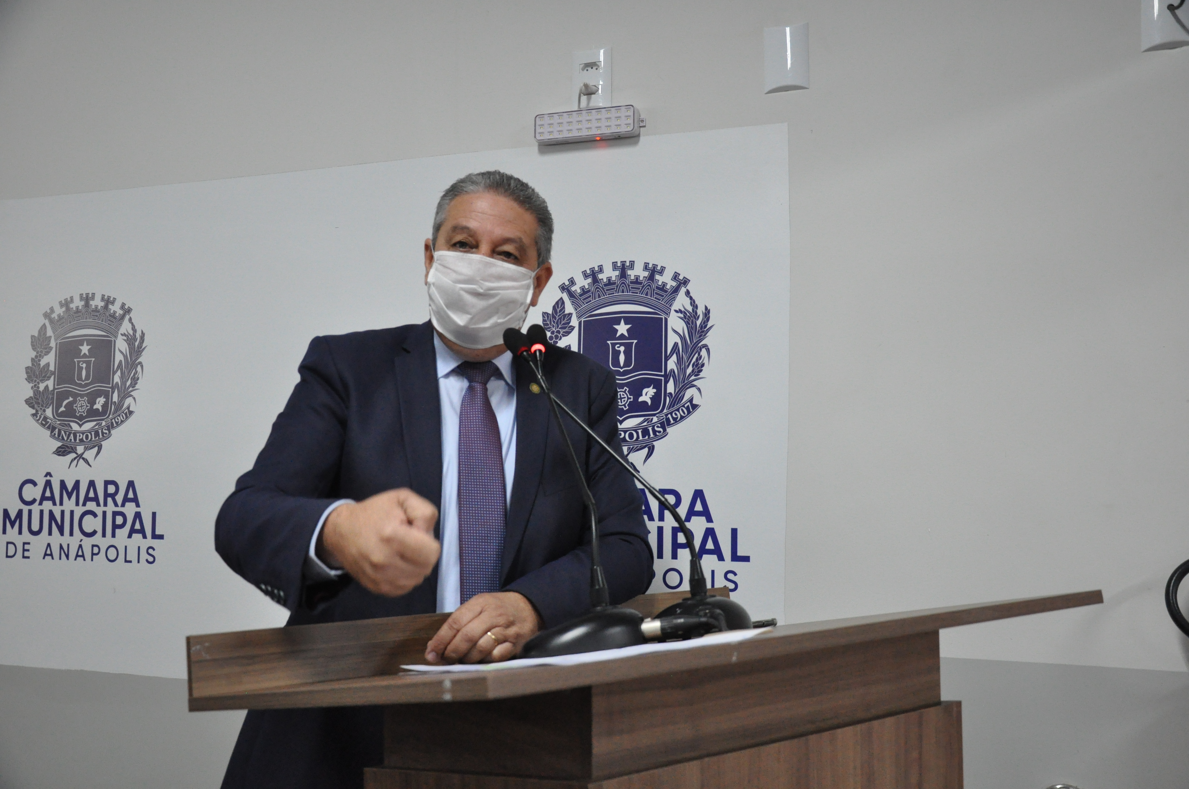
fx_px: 1979
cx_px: 594
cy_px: 394
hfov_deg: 33.4
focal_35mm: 60
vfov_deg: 22.6
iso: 2000
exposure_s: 1/80
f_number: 5.6
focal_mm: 40
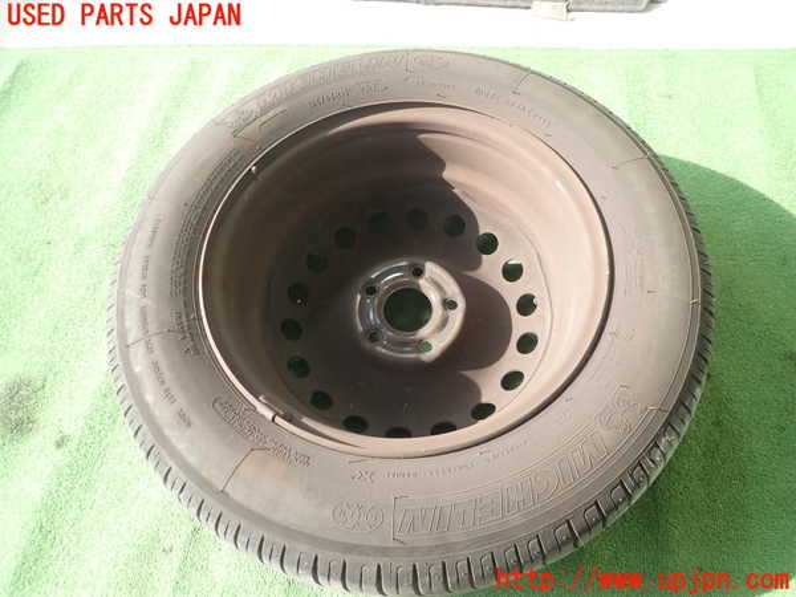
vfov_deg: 54.9
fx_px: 575
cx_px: 398
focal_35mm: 25
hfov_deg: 69.4
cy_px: 298
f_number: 2
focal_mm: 4.5
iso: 100
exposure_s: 1/60
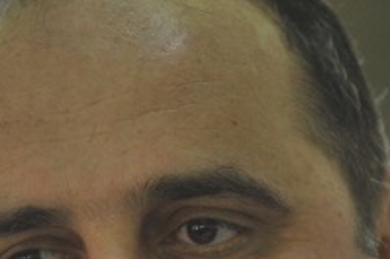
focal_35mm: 858
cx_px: 169
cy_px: 388
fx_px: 9280
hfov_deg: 2.4
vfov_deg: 1.6
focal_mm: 200
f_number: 2.8
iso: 320
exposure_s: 1/160
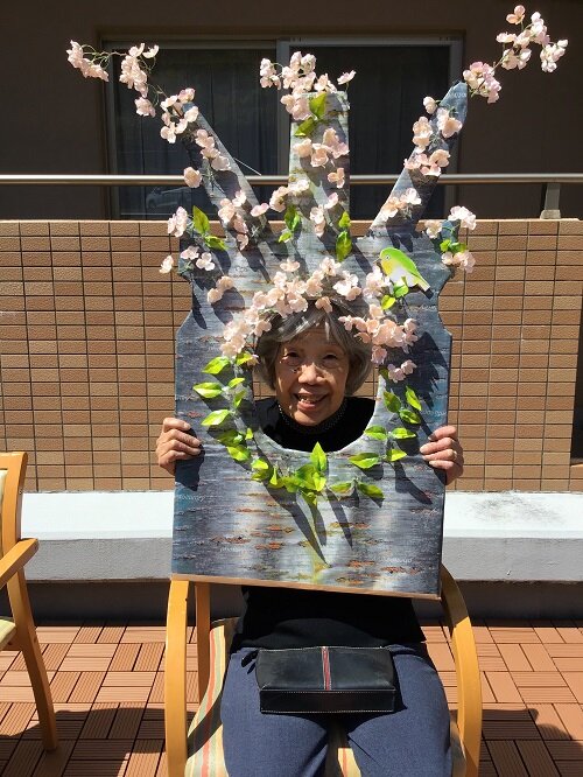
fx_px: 696
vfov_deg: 58.3
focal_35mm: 31
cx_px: 292
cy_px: 388
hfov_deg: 45.5
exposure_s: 1/1006
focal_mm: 3.3
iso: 25
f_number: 2.4
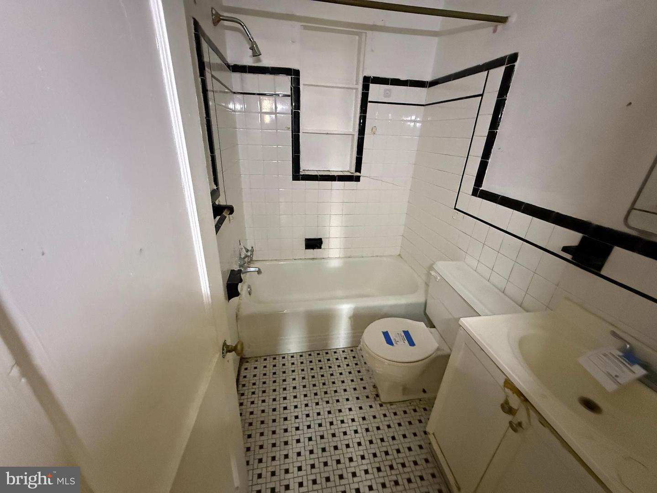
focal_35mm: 14
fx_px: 266
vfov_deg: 85.7
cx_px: 328
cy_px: 246
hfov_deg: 102.1
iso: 1250
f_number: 2.2
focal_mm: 2.22
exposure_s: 1/52
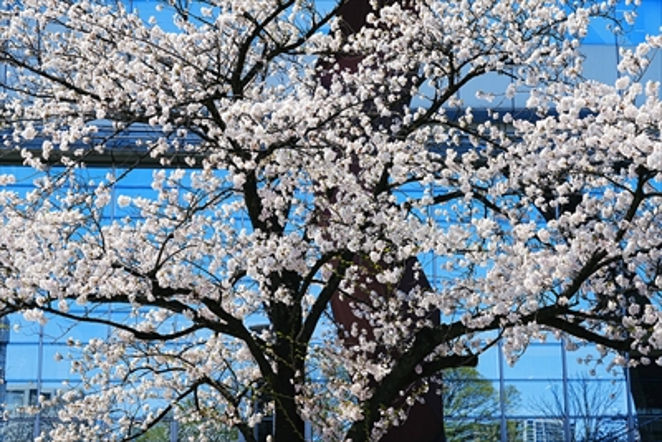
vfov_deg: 18.9
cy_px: 221
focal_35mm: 72
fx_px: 1324
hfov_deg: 28.1
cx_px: 331
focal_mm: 72
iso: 100
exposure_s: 1/250
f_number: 7.1
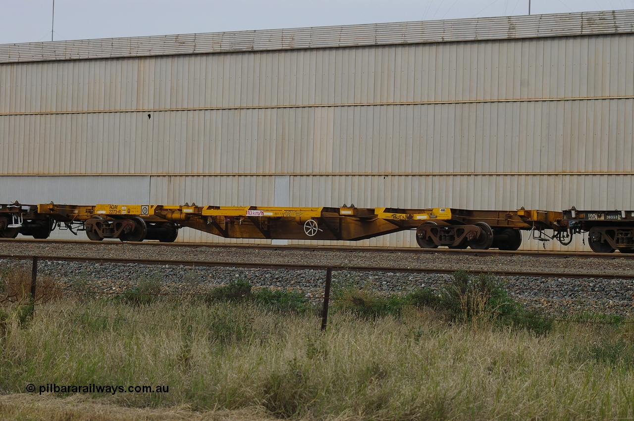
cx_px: 317
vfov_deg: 11.4
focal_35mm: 120
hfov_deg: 17.1
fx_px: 2111
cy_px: 210
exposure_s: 1/500
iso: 200
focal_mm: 80
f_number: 8
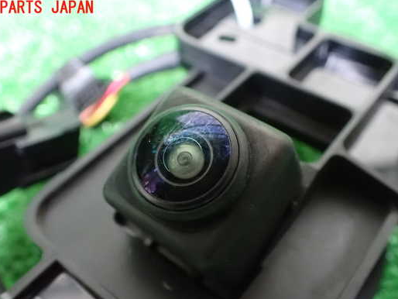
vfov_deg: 40.6
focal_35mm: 35
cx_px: 185
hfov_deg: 52.6
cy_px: 173
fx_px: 403
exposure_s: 1/25
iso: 1600
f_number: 2.3
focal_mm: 5.4
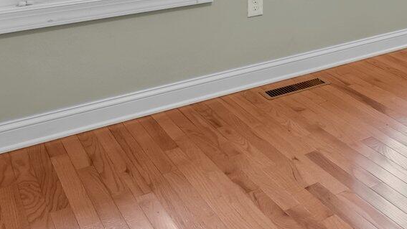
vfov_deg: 19.3
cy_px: -132
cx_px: 482
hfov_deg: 32.7
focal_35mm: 53
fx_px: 572
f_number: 7.1
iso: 800
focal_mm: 14
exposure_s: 1/3
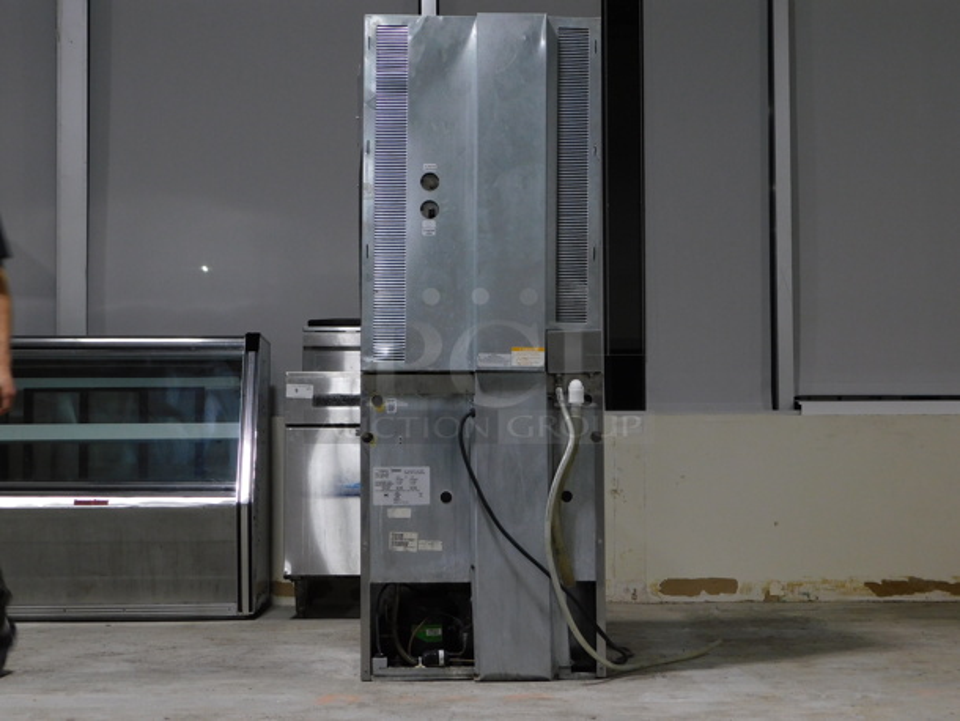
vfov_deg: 22.3
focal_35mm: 66
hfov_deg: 29.4
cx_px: 480
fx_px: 1831
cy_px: 360
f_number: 4.2
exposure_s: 1/30
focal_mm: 11.7
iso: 160
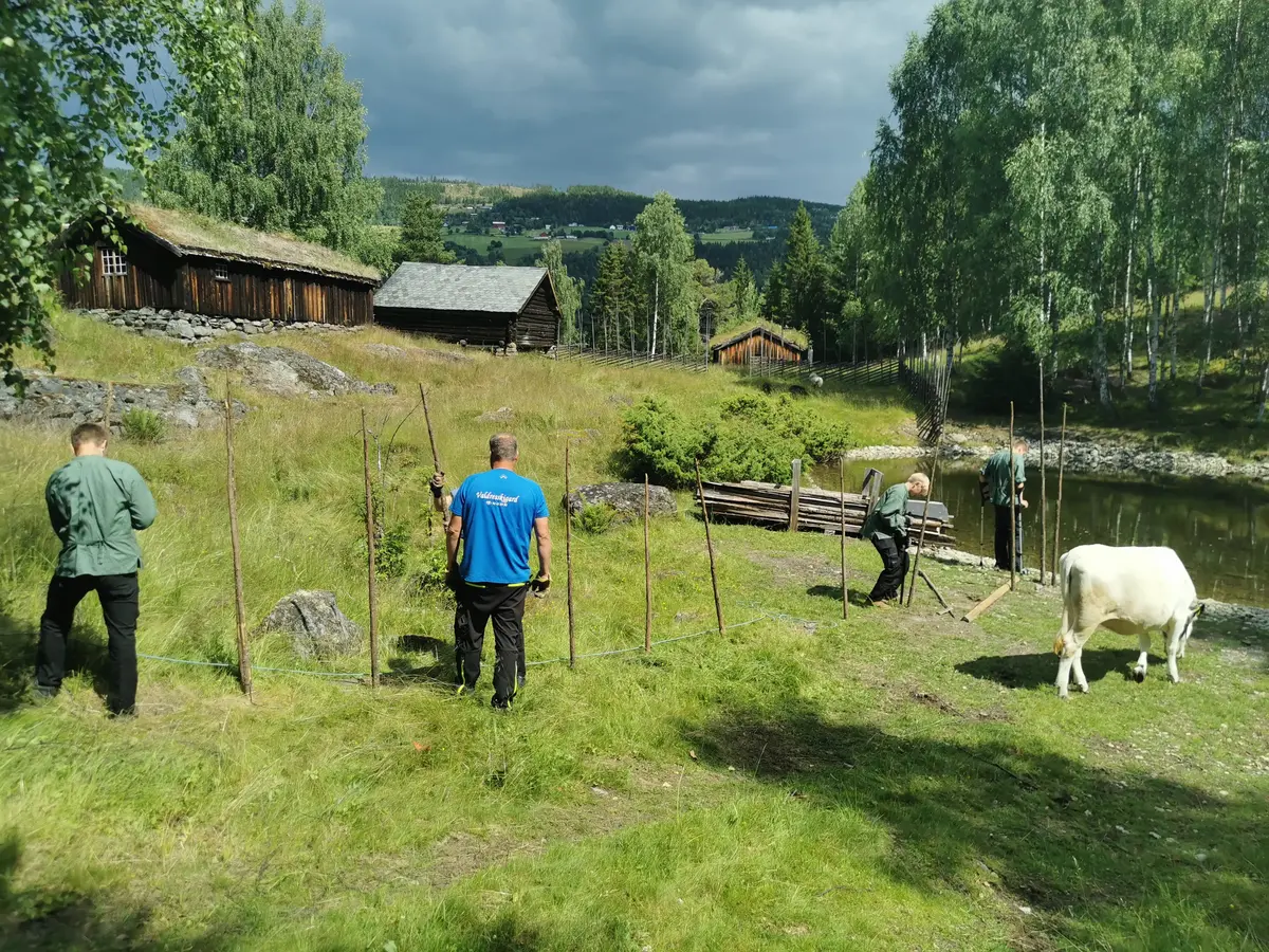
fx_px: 990
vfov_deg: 51.4
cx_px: 634
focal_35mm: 27
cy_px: 476
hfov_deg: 65.3
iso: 50
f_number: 1.6
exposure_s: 1/3401
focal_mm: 5.56
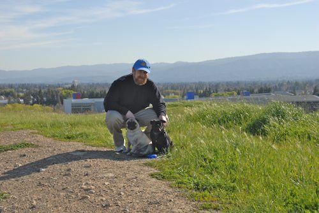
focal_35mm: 60
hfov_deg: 33.4
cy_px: 106
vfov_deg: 22.7
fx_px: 532
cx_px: 160
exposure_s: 1/250
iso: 100
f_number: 8
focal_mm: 40
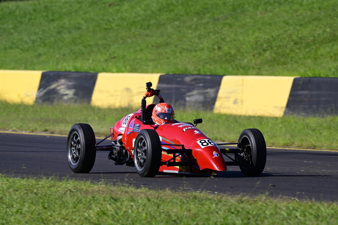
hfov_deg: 3.4
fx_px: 5632
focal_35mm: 600
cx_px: 169
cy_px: 112
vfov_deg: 2.3
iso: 400
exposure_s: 1/640
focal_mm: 600
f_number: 11
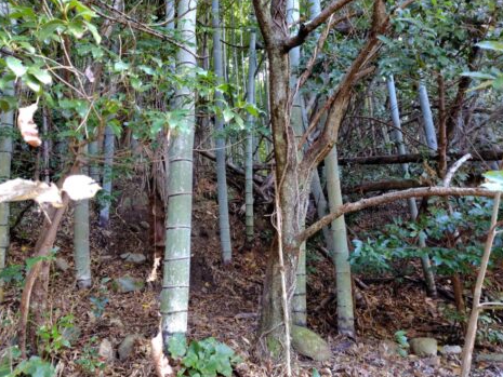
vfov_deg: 56.8
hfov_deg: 71.6
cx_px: 249
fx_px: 349
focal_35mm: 24
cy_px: 185
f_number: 1.9
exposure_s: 1/60
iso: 321
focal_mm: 5.6
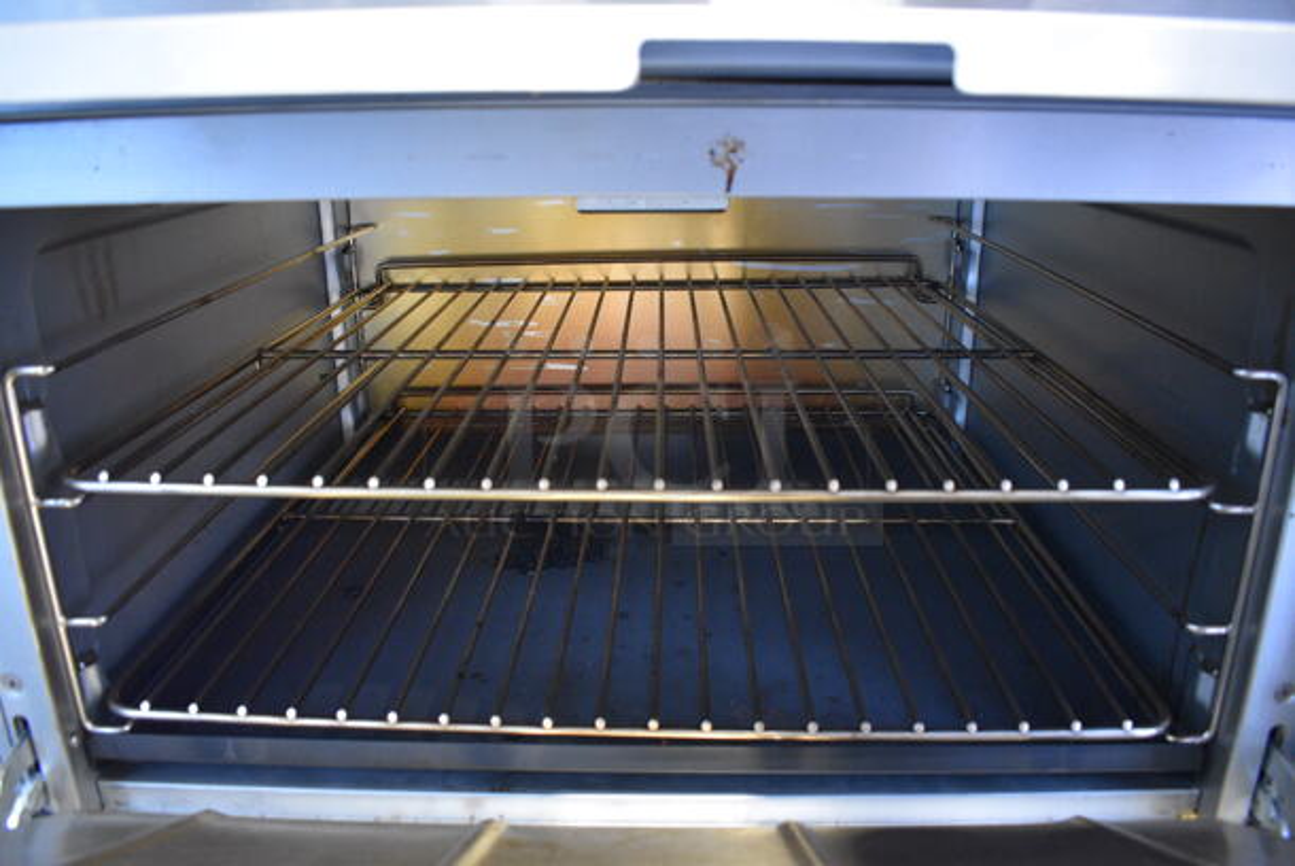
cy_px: 433
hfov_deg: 67.3
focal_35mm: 27
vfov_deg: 48.0
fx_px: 972
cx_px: 648
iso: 3200
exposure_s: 1/30
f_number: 3.5
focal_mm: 18
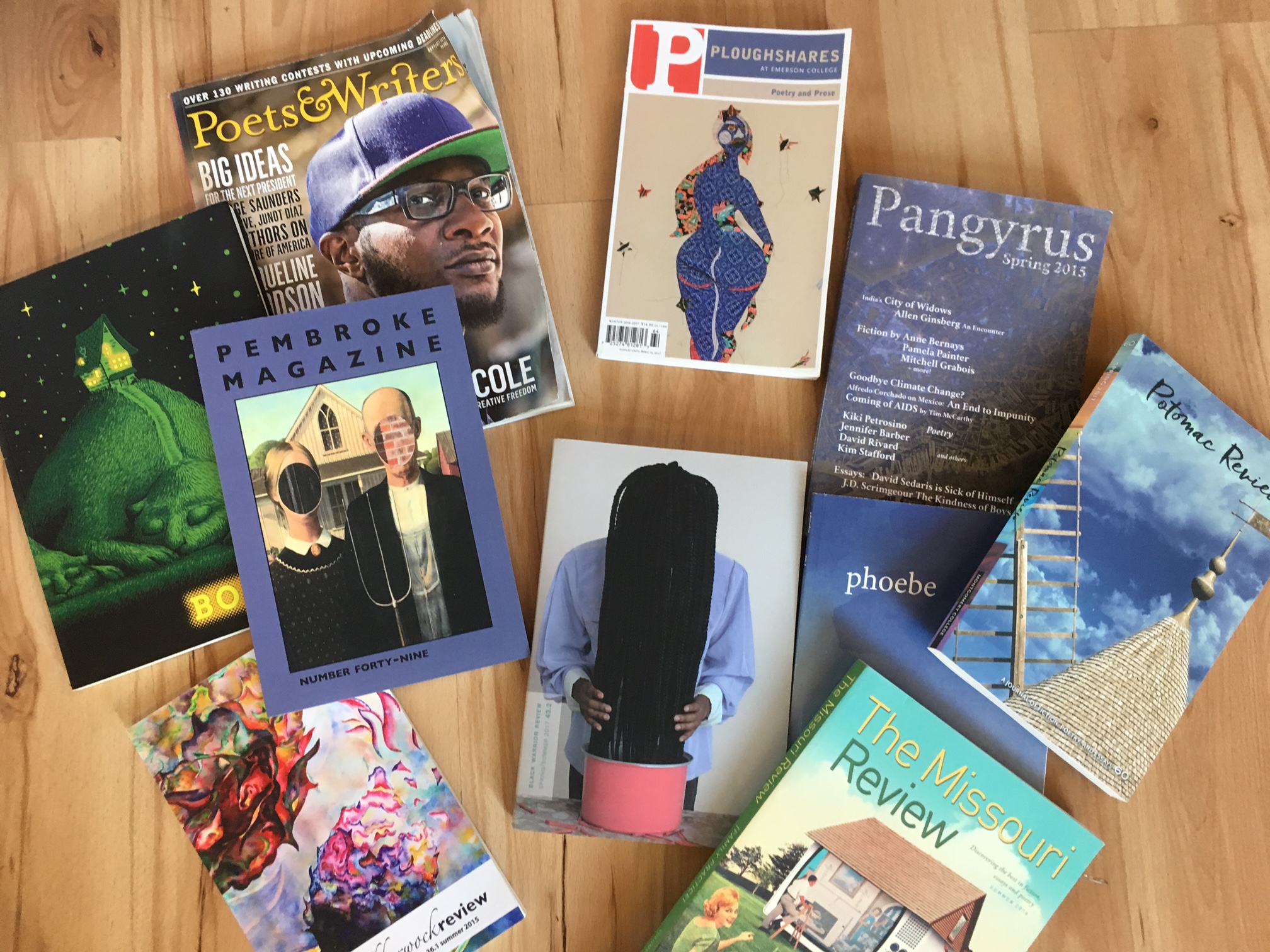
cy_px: 476
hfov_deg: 61.7
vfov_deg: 48.2
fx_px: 1064
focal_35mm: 29
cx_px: 635
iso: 100
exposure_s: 1/30
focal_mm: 4.15
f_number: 2.2
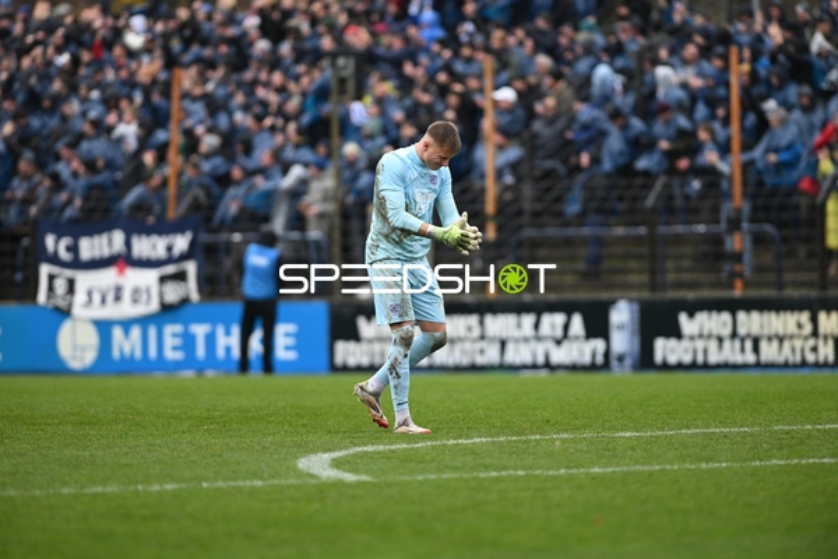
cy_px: 280
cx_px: 419
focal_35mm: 300
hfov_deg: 6.9
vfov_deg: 4.6
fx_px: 6983
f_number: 3.2
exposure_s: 1/2000
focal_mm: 300
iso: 1400
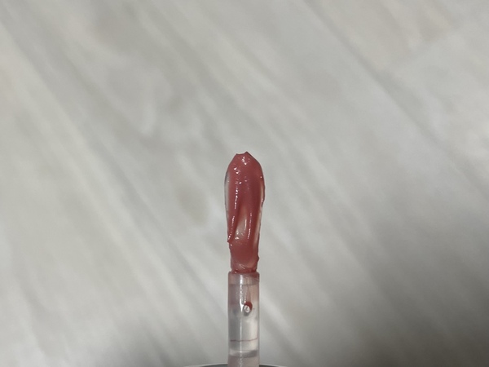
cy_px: 184
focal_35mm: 26
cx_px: 244
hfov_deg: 67.3
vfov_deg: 53.1
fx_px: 367
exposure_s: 1/60
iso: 80
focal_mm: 4.2
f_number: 1.6
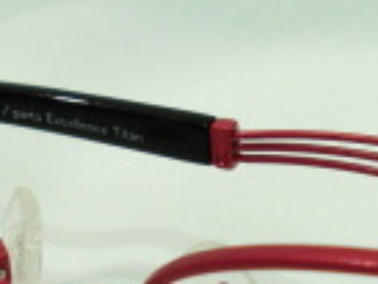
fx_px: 1628
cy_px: 168
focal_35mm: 149
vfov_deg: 10.0
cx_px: 254
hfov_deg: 13.2
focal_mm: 5.8
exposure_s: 1/60
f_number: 3.5
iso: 80
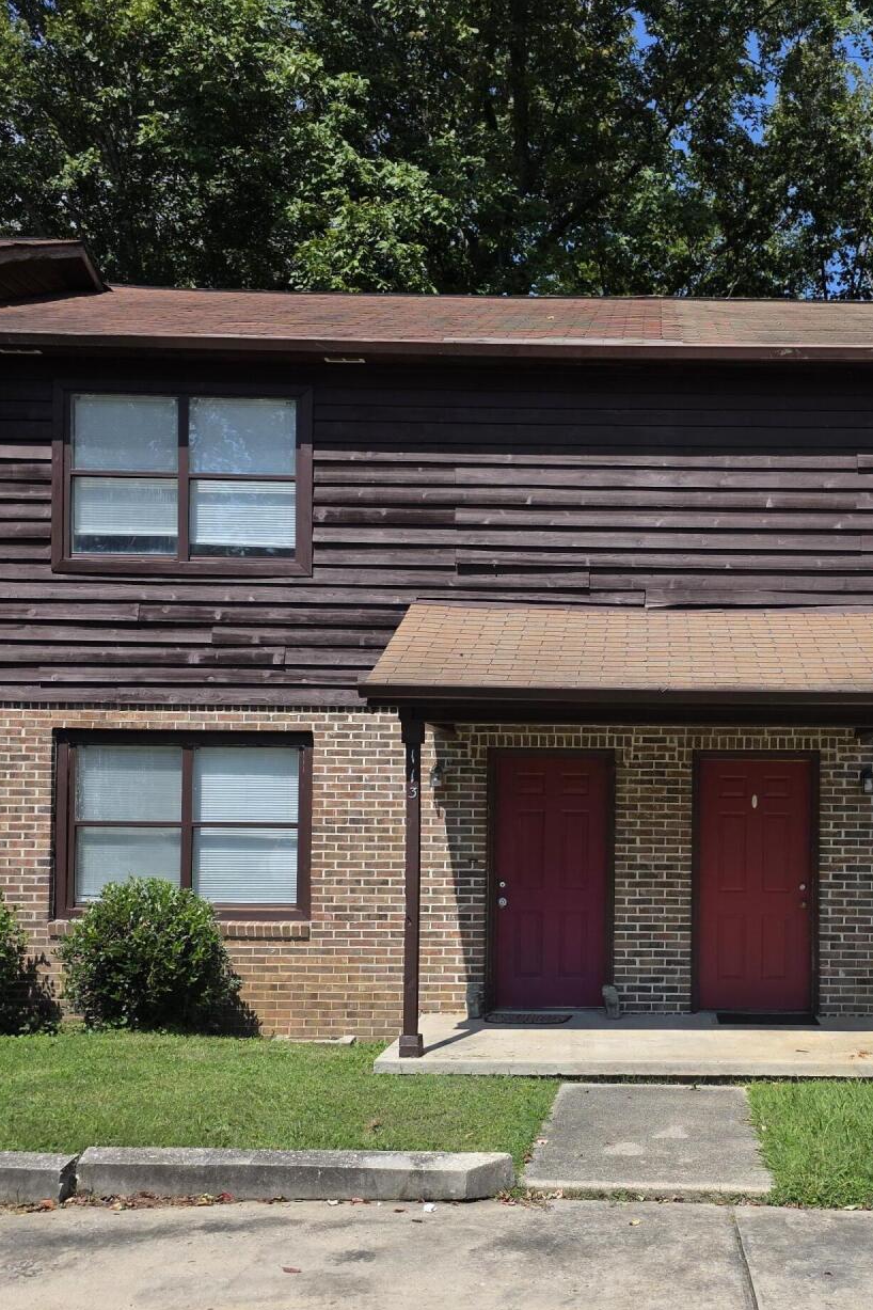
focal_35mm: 39
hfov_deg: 33.4
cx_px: 681
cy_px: 775
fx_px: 1419
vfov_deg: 49.3
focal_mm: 6.3
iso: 80
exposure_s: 1/5608
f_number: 1.7
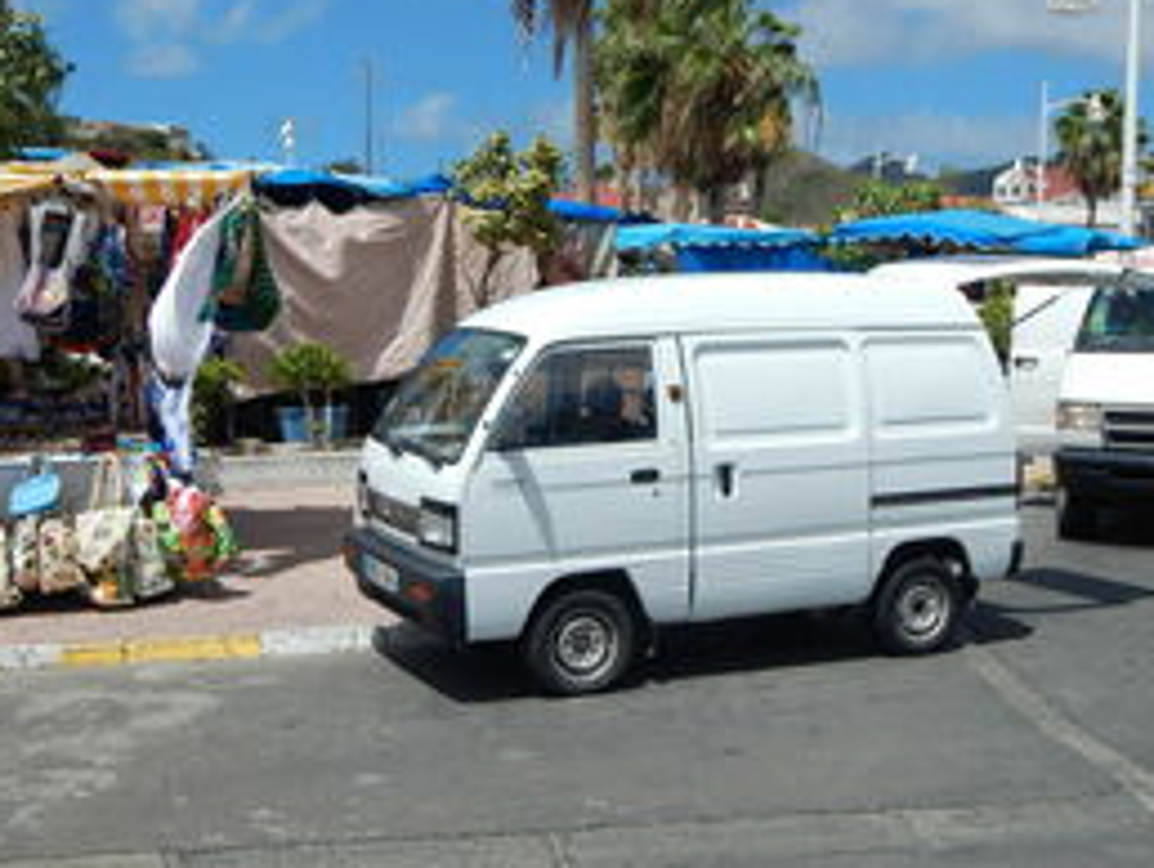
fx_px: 1602
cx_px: 653
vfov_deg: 30.1
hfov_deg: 39.6
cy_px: 573
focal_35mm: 48
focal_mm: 5.6
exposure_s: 1/800
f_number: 6.5
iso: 125
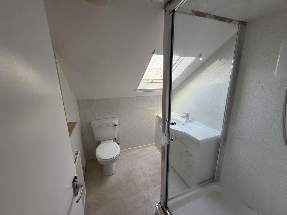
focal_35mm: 14
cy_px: 108
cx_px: 144
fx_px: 116
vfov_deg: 85.7
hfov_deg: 102.1
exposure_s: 1/99
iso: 125
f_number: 2.2
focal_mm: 2.22
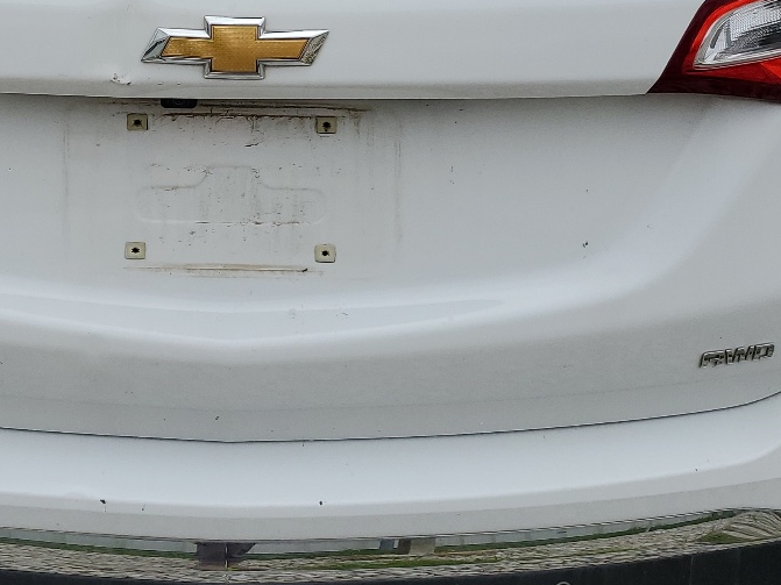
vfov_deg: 22.9
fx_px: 1399
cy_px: 37
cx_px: 235
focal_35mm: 62
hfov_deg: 30.9
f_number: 1.5
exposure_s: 1/2000
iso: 50
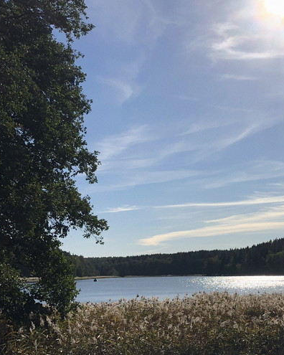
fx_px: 557
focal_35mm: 53
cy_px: 207
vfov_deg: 35.3
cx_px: 253
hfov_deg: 27.6
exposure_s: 1/4808
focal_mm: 3.99
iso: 25
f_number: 1.8
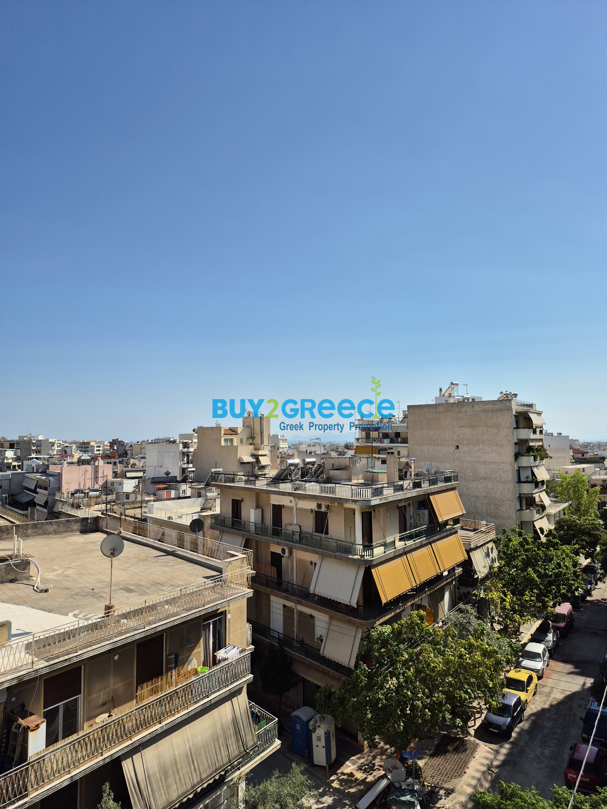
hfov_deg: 58.9
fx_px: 538
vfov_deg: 73.9
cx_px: 304
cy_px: 404
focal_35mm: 23
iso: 25
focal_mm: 5.4
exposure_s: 1/3240
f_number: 1.8
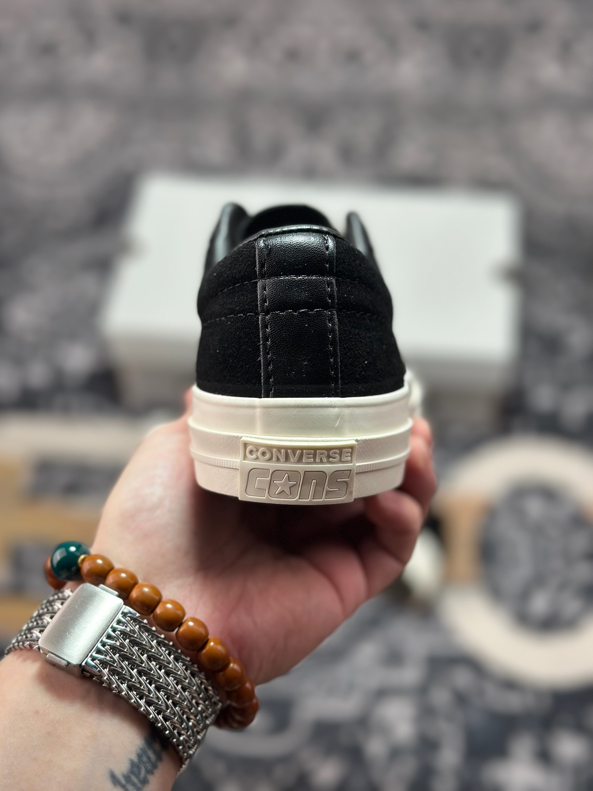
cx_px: 296
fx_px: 1096
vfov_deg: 39.7
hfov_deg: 30.3
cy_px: 396
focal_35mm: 48
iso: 80
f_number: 1.78
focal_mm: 6.86
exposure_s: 1/535
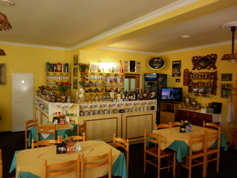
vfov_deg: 49.7
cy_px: 89
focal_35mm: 28
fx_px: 192
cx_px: 118
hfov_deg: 63.4
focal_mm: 5
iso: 100
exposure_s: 1/30
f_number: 2.8
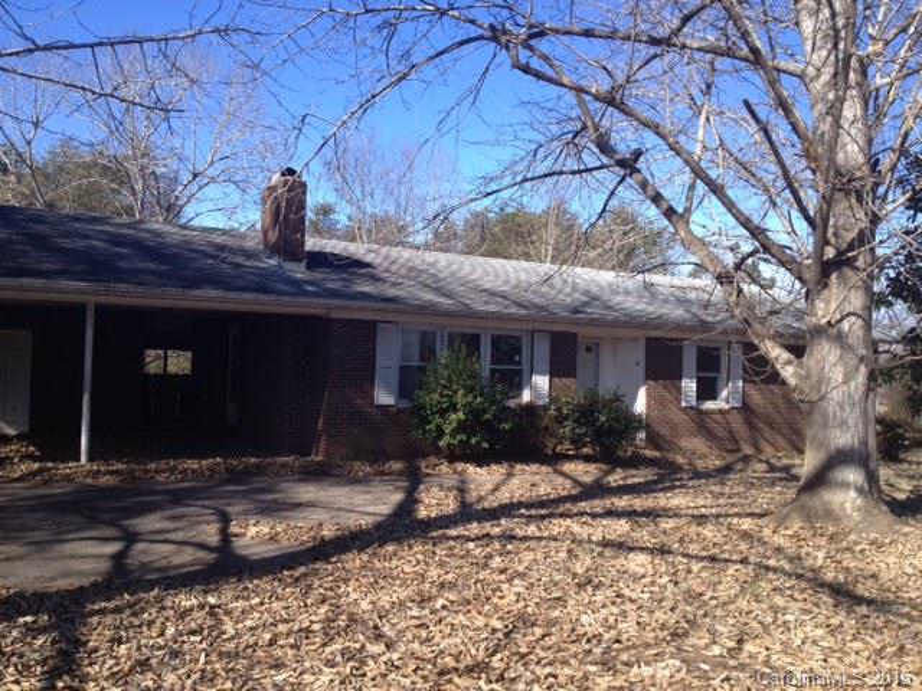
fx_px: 932
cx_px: 461
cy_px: 346
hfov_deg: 52.6
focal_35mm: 35
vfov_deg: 40.7
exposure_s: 1/812
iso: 50
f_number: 2.4
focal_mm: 4.28
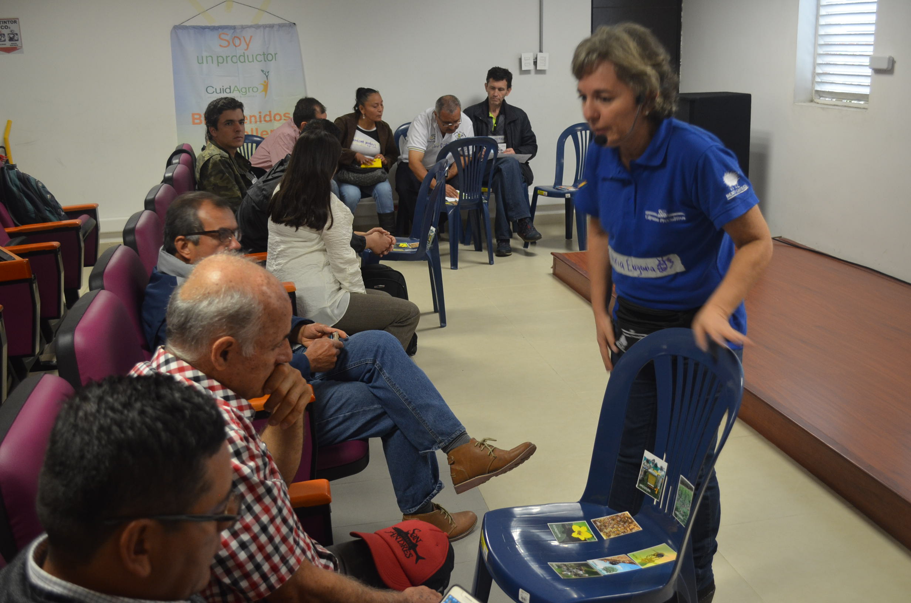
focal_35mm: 36
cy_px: 302
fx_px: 909
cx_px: 456
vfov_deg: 36.7
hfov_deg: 53.2
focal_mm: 24
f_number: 4
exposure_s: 1/30
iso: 800
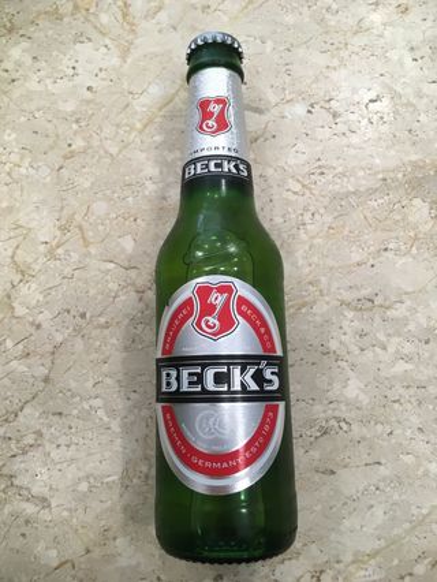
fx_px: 488
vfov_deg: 61.6
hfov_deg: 48.3
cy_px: 291
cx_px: 218
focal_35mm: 29
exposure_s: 1/33
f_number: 2.2
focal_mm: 4.15
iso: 40
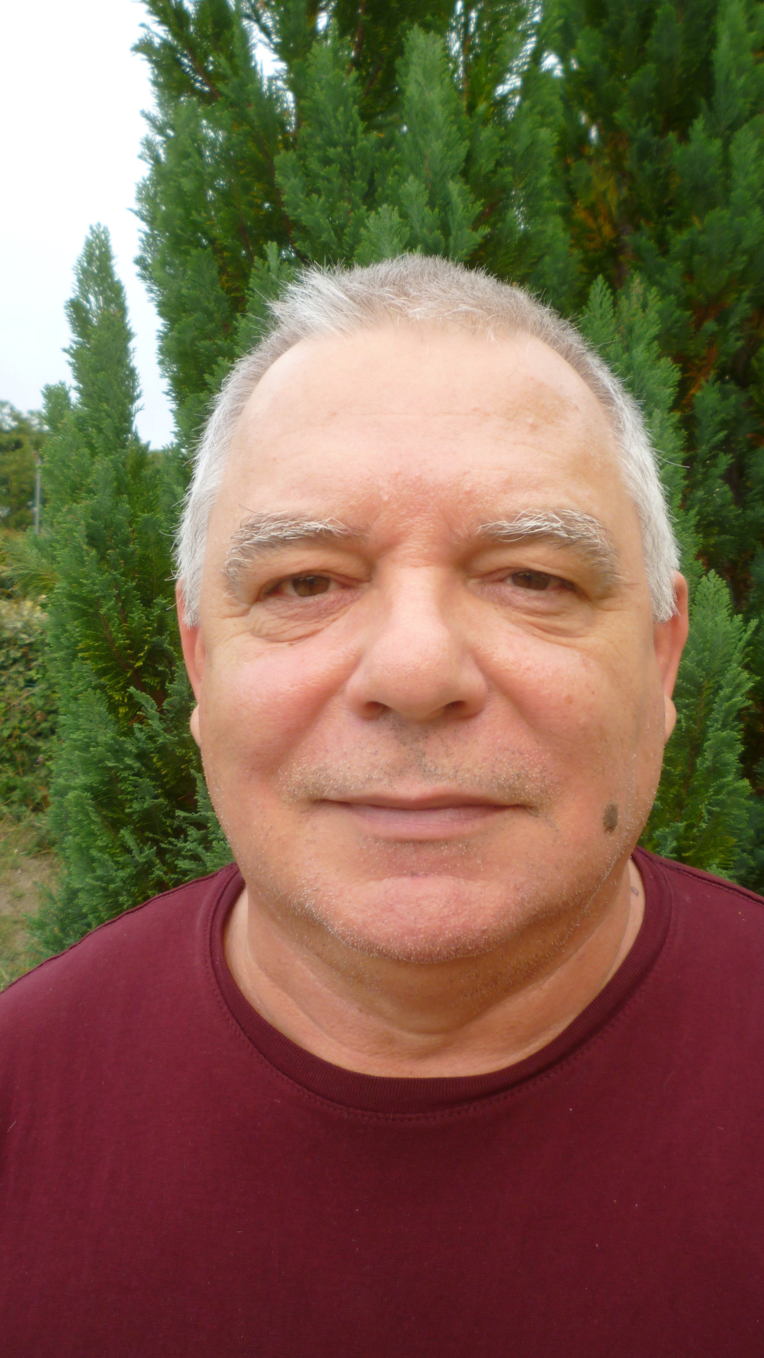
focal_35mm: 33
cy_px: 672
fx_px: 1189
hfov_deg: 35.6
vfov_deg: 59.5
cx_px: 405
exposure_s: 1/250
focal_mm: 5.2
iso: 80
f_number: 3.3
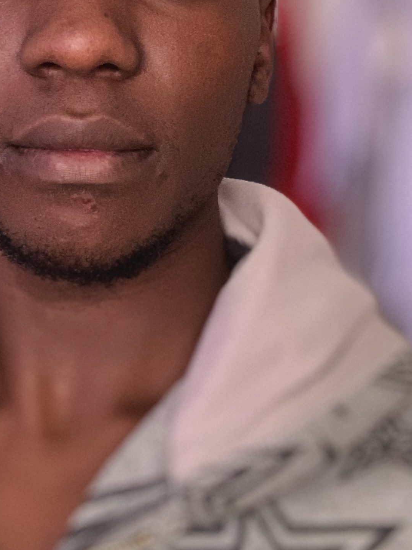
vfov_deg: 27.7
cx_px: 78
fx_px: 1095
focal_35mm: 69
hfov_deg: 21.0
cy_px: 123
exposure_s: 1/30
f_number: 2.2
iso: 500
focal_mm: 2.87
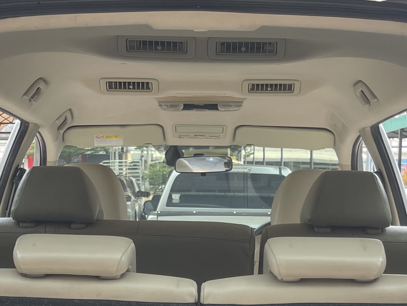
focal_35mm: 82
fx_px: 964
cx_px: 200
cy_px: 380
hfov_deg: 23.8
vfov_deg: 17.1
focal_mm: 5.1
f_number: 1.6
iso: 32
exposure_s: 1/602
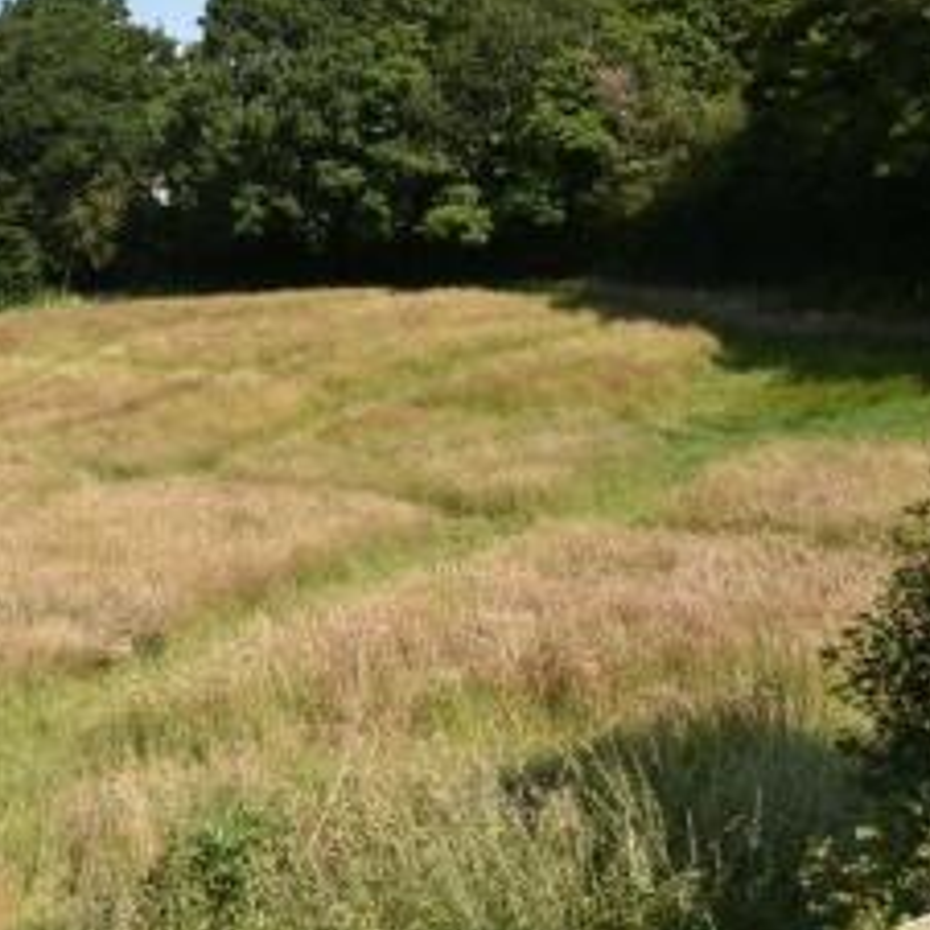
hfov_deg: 42.0
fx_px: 1125
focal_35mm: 37
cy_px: 154
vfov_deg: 42.4
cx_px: 130
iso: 100
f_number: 7.1
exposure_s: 1/200
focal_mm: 10
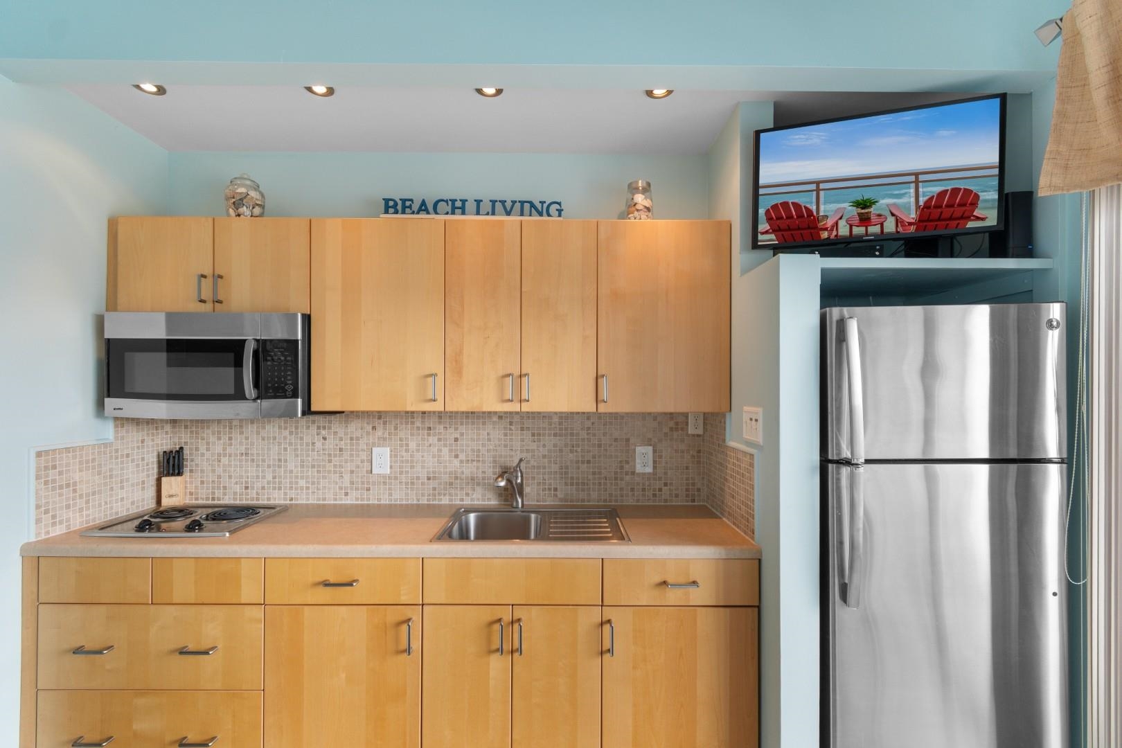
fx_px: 467
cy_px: 374
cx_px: 561
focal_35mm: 15
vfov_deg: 77.3
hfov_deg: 100.4
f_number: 4.5
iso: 100
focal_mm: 10
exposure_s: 1/25
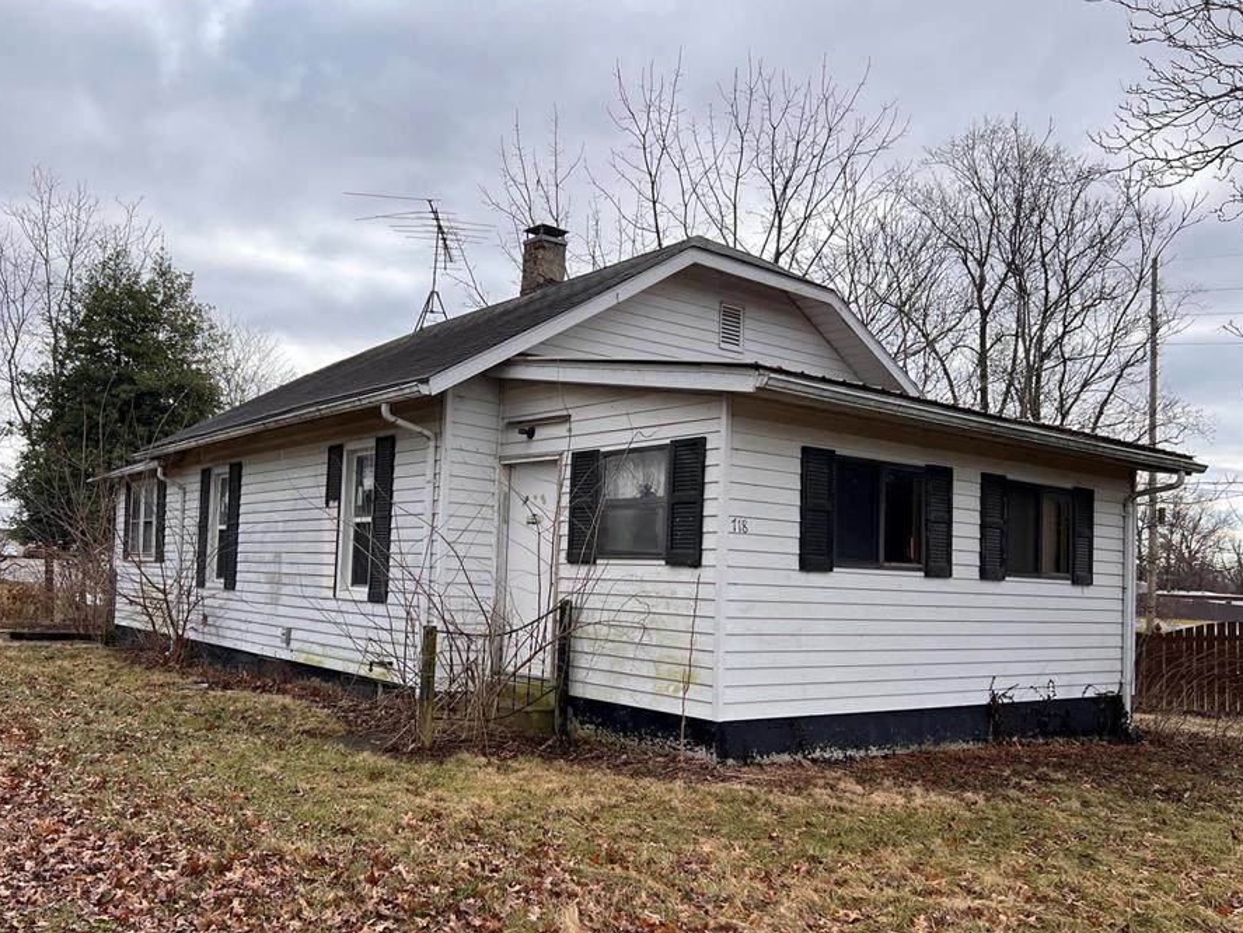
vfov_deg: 46.7
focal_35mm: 30
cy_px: 527
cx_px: 589
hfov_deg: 59.9
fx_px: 1078
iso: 50
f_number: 1.5
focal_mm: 5.7
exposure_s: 1/1901
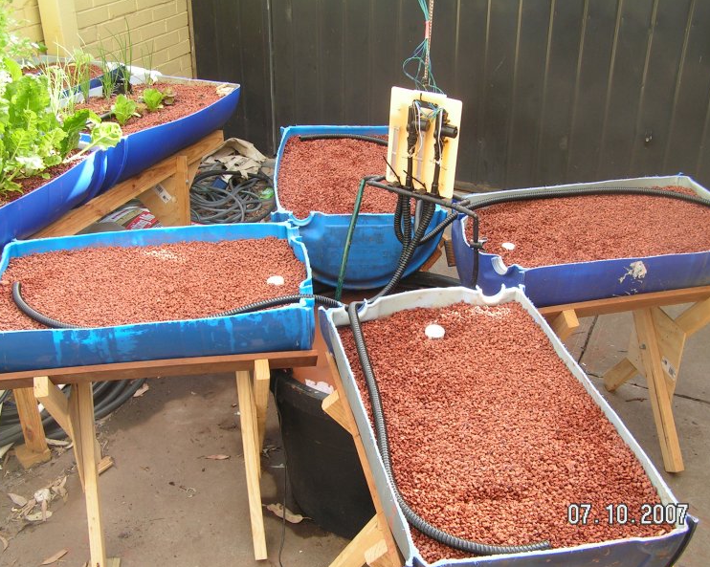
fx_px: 840
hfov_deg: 45.8
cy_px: 283
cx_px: 369
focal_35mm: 40
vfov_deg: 37.3
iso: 50
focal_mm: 6.3
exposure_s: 1/60
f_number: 3.5
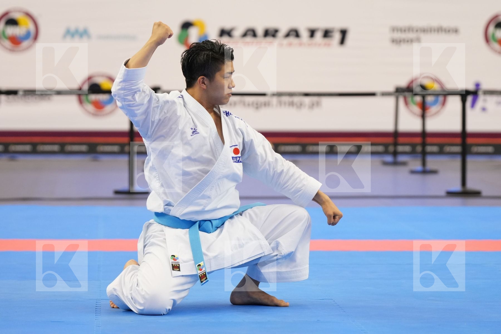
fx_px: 2393
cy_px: 167
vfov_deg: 8.0
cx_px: 250
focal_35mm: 172
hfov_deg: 11.9
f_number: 2.8
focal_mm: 115
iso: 2000
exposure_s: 1/500
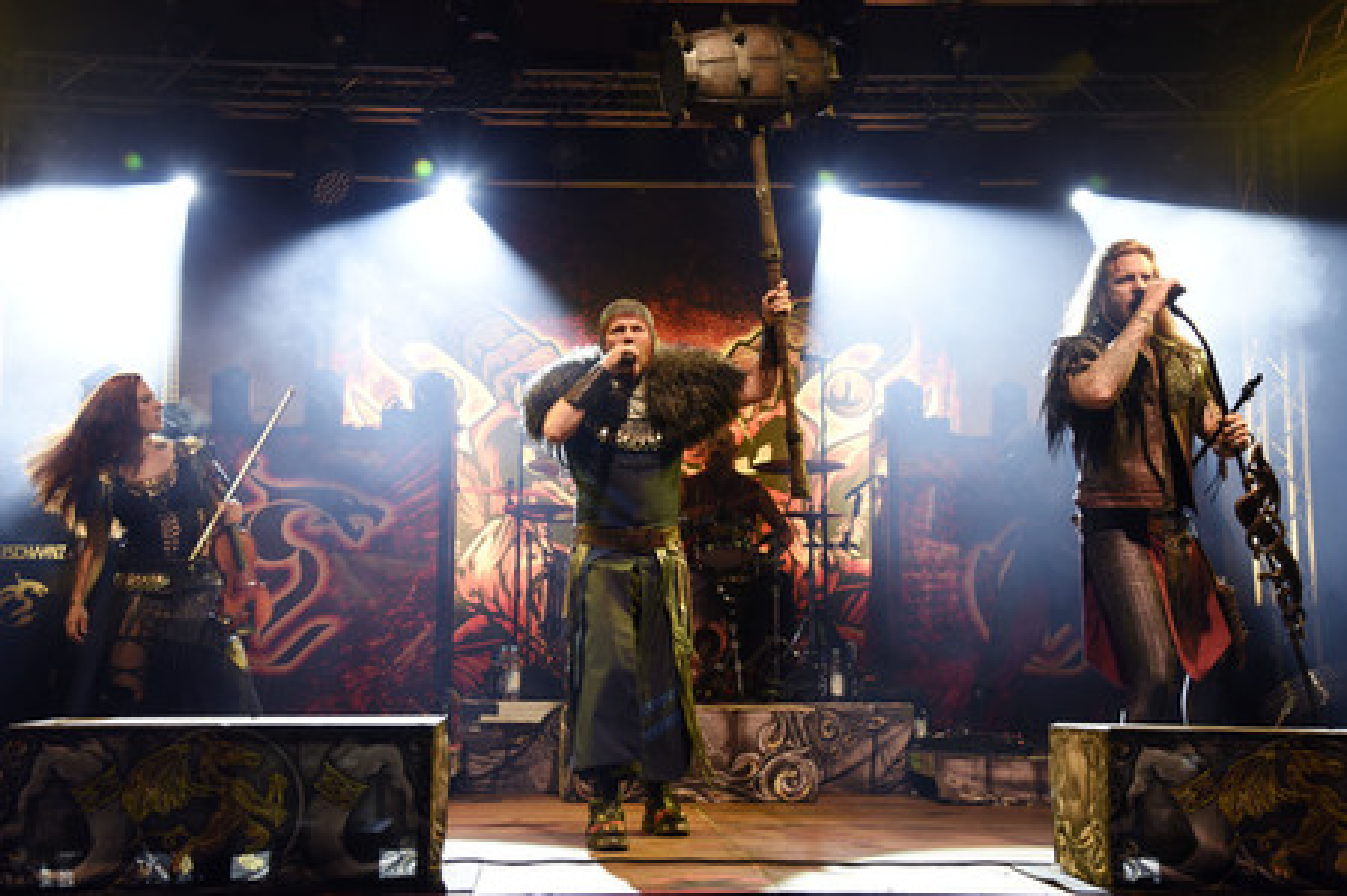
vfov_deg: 29.2
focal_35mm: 46
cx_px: 674
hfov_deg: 42.8
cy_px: 448
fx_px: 1720
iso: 1000
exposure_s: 1/60
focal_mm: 46
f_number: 5.6
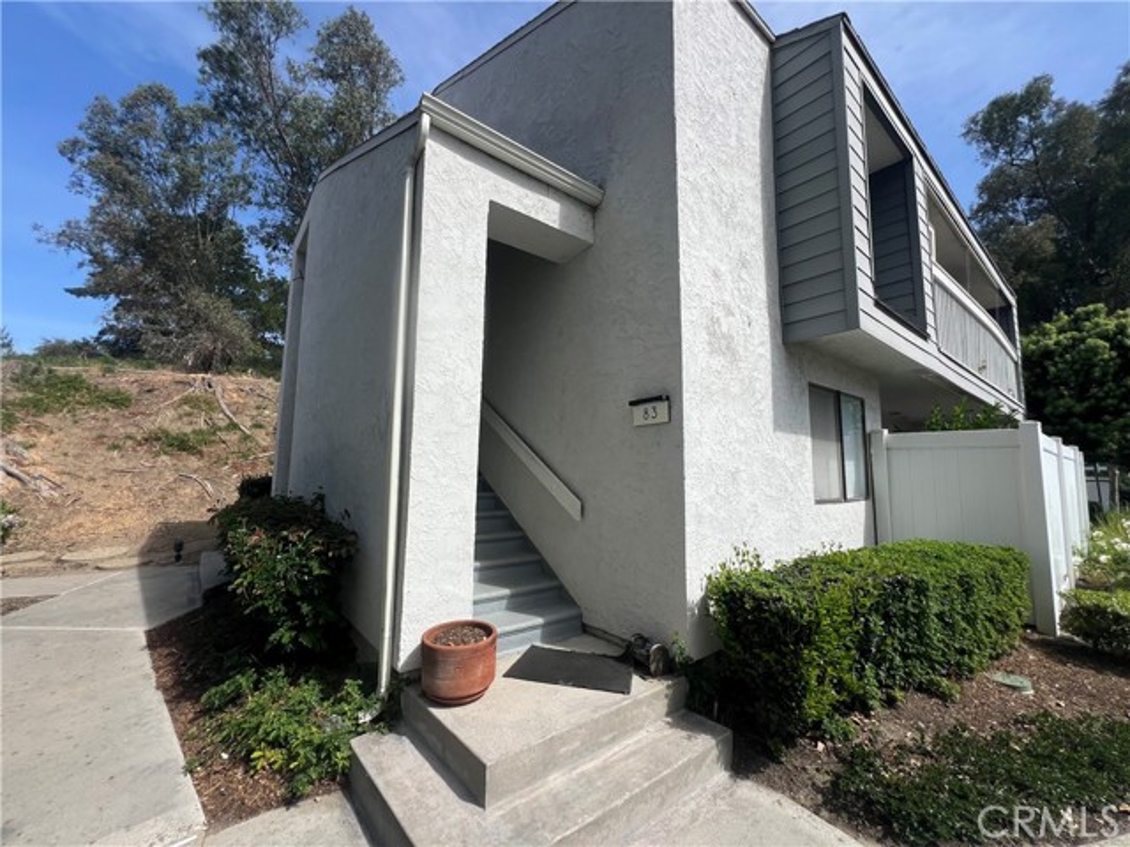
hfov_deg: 106.2
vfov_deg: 89.9
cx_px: 565
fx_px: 424
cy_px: 424
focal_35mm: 13
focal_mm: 1.57
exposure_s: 1/1946
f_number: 1.8
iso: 32
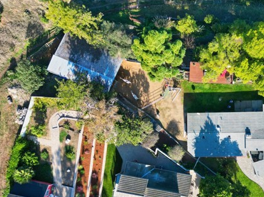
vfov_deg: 38.5
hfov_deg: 48.6
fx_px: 282
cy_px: 118
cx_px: 191
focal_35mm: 37
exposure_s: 1/1000
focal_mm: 6.72
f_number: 1.7
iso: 120
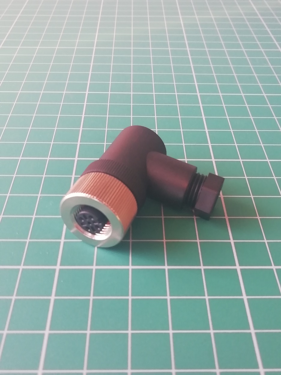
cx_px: 140
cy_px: 188
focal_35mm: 40
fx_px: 433
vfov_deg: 46.8
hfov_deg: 36.0
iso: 80
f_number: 2.2
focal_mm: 3.21
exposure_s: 1/50
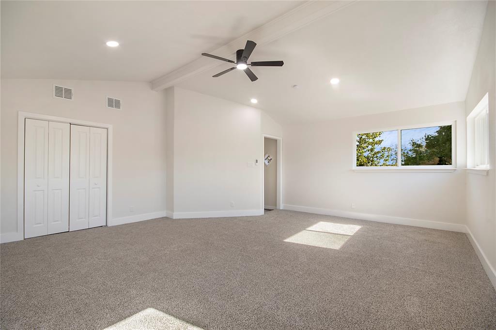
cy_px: 165
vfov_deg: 77.3
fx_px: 207
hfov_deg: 100.4
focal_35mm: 15
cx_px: 248
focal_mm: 10
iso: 100
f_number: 11
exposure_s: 1/20
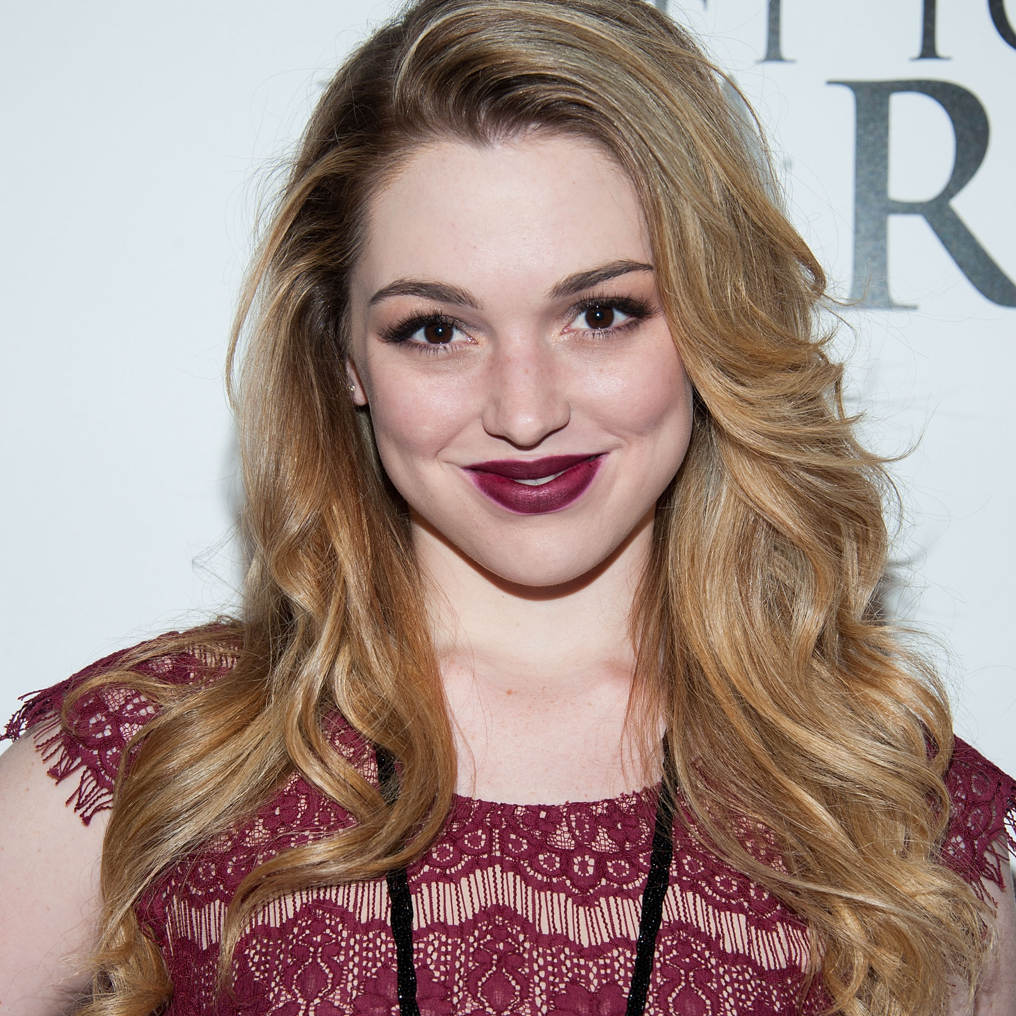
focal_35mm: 128
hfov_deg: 13.6
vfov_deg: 13.6
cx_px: 508
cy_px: 589
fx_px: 4250
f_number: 8
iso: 500
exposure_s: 1/160
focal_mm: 100
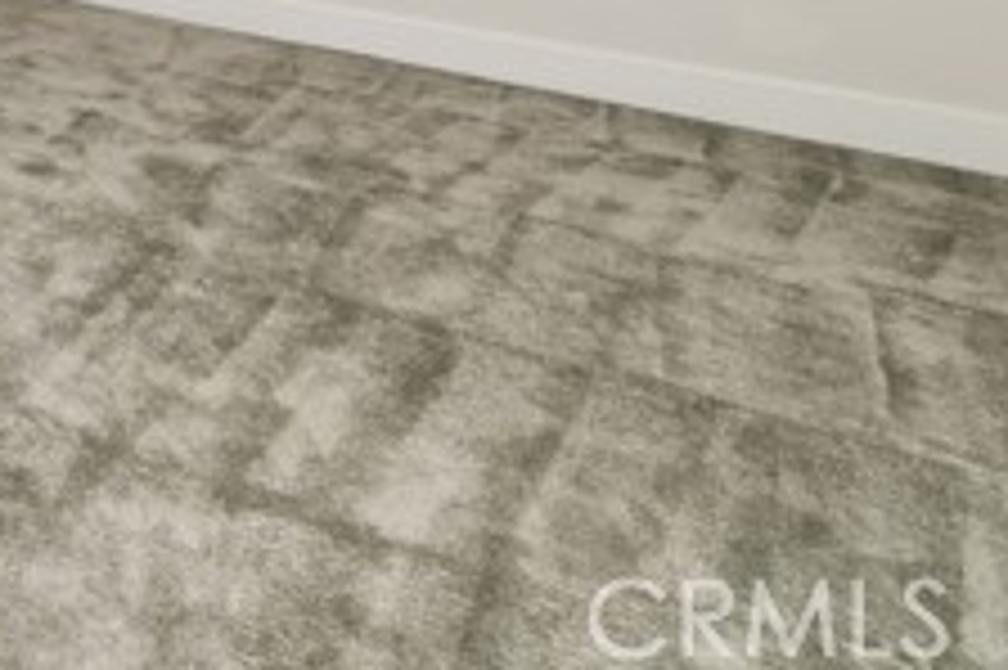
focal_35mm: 40
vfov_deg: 26.4
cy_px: -274
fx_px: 1119
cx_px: -279
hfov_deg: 35.0
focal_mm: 14
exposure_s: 1/100
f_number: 5
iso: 200
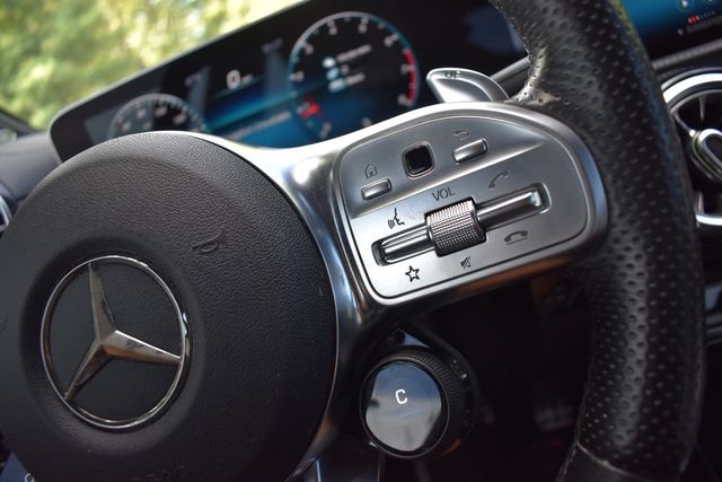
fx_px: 542
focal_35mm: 27
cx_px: 361
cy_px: 241
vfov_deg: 48.0
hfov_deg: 67.4
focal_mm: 18
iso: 560
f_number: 3.5
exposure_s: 1/250
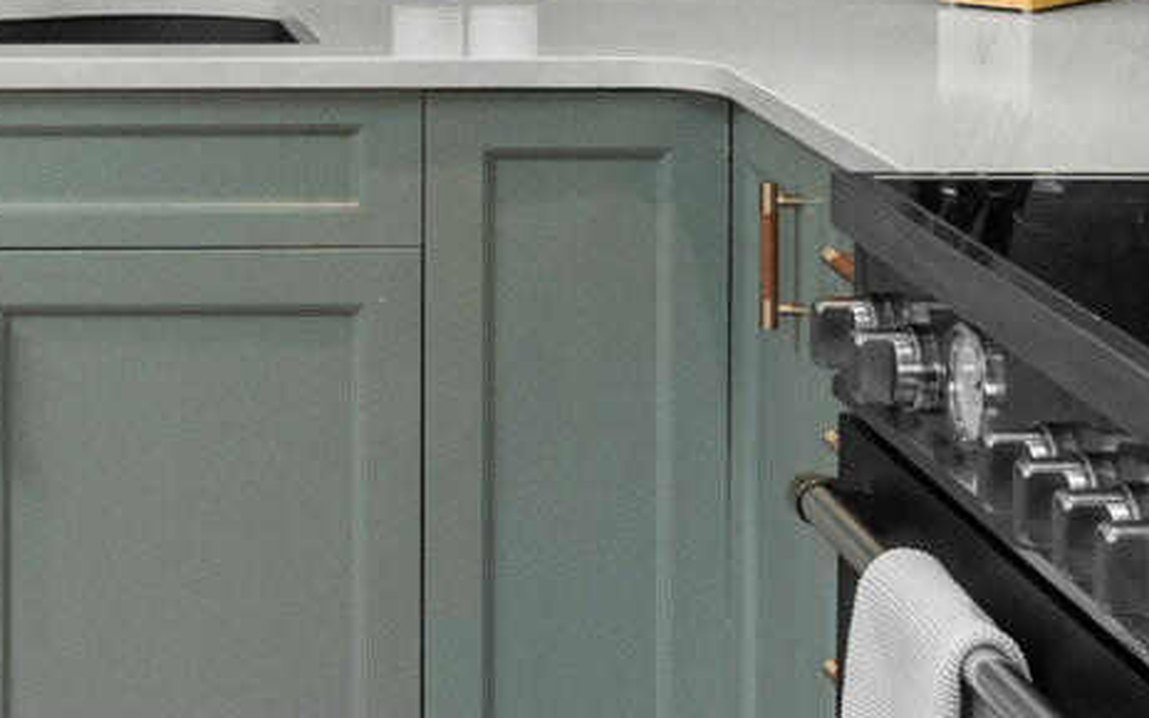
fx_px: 3507
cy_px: -250
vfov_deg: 11.4
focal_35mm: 112
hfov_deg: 17.9
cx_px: -126
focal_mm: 17
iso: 100
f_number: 7.1
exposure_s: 6
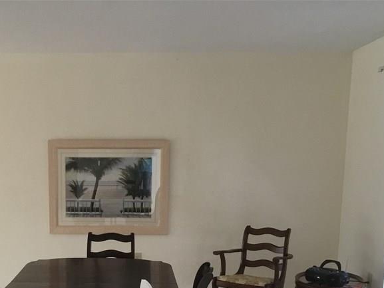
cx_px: 106
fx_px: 610
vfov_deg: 25.8
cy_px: 255
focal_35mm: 55
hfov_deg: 34.3
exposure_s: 1/30
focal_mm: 3.3
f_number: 2.4
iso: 80
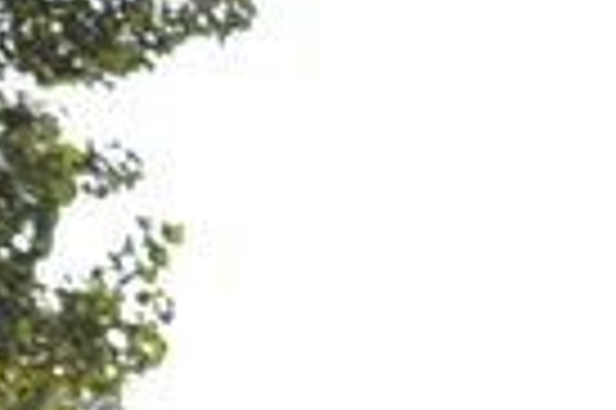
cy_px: 831
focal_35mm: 144
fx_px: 2461
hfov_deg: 13.9
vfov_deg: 8.9
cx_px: 733
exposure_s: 1/200
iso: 640
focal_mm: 22
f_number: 14
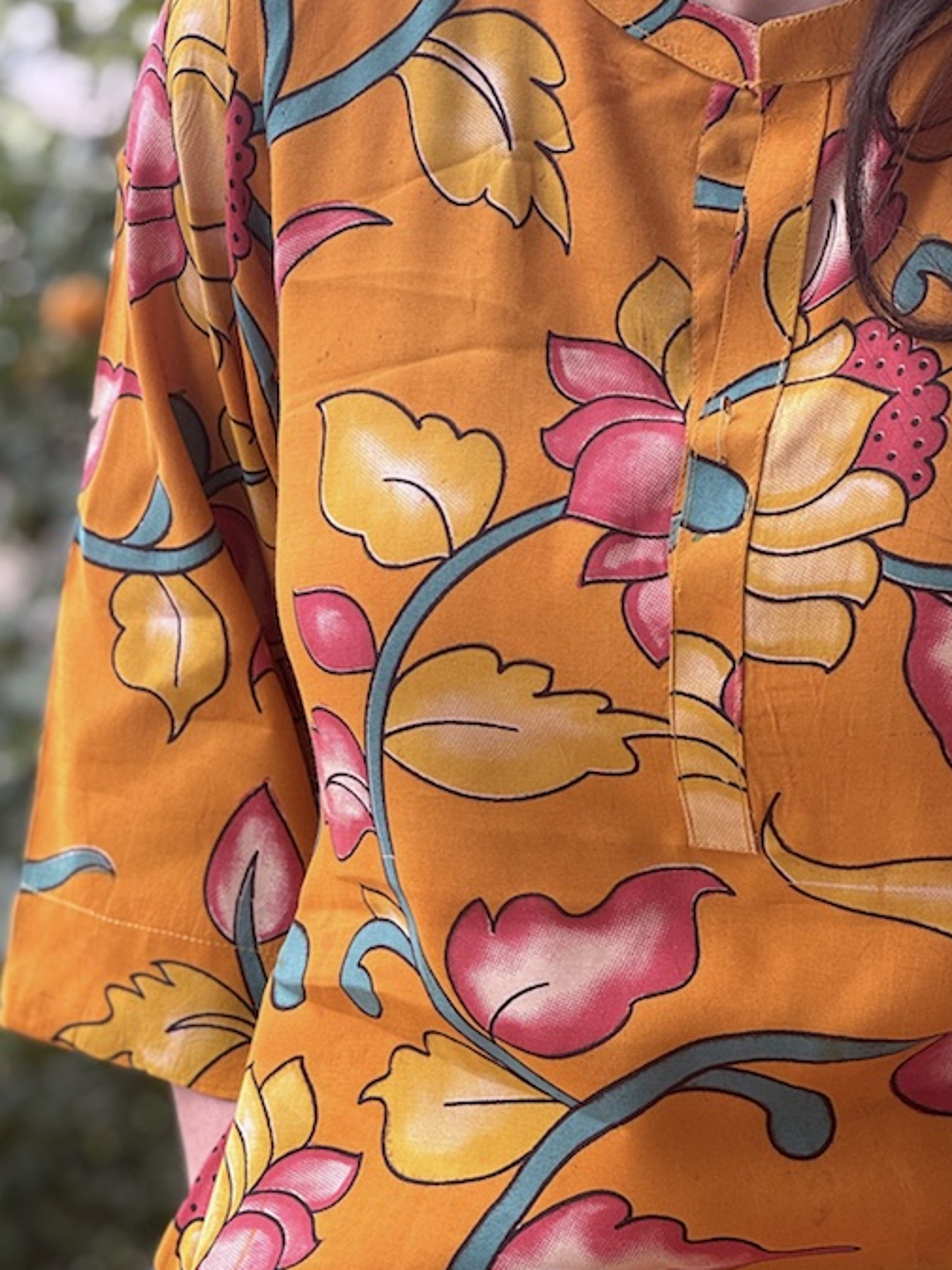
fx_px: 4179
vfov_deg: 17.3
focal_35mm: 114
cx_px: 395
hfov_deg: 13.0
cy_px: 727
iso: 50
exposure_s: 1/99
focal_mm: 9
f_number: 2.8
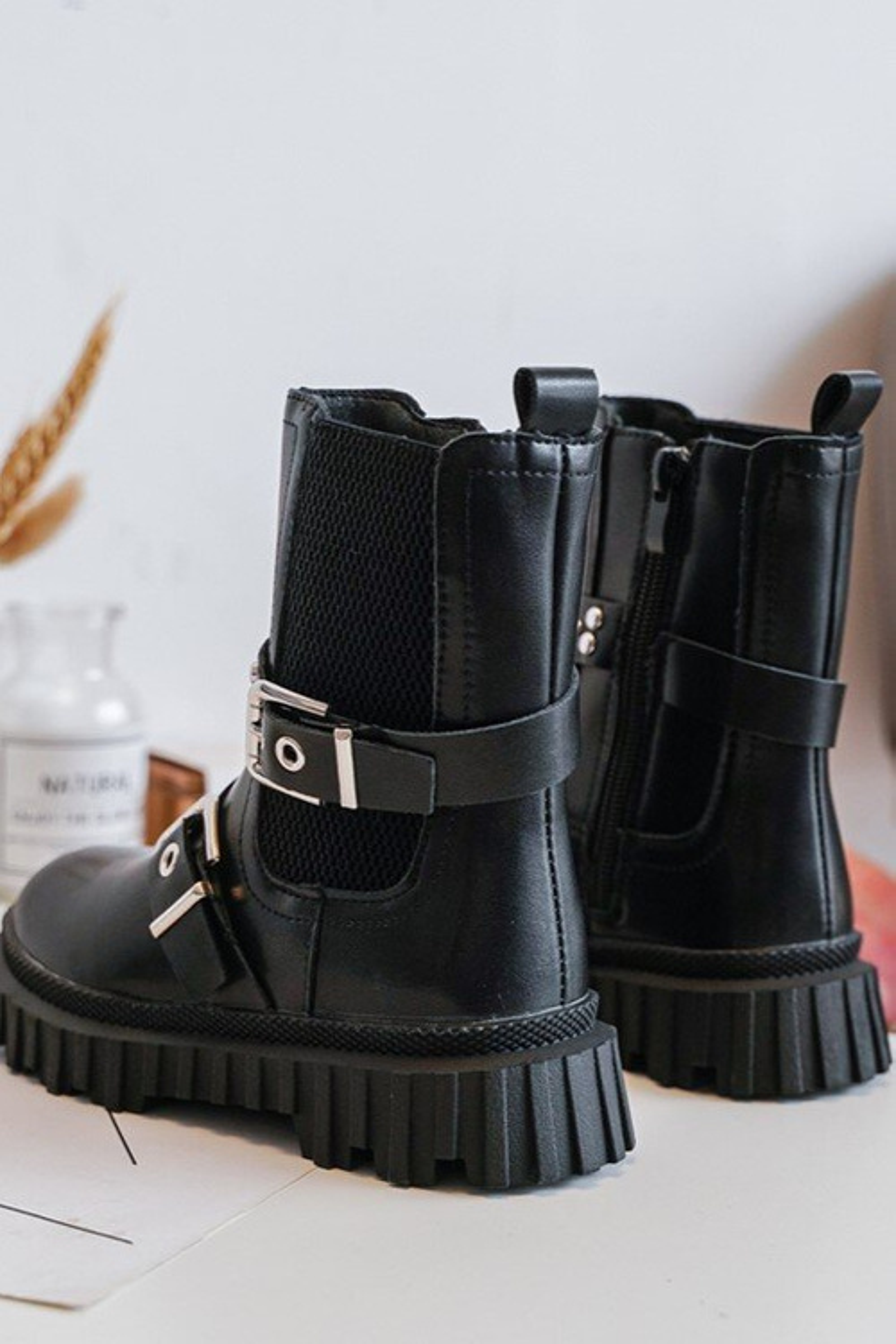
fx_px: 1493
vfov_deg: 48.5
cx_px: 448
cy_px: 672
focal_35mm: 40
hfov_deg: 33.4
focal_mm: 40
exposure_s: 1/100
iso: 500
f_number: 4
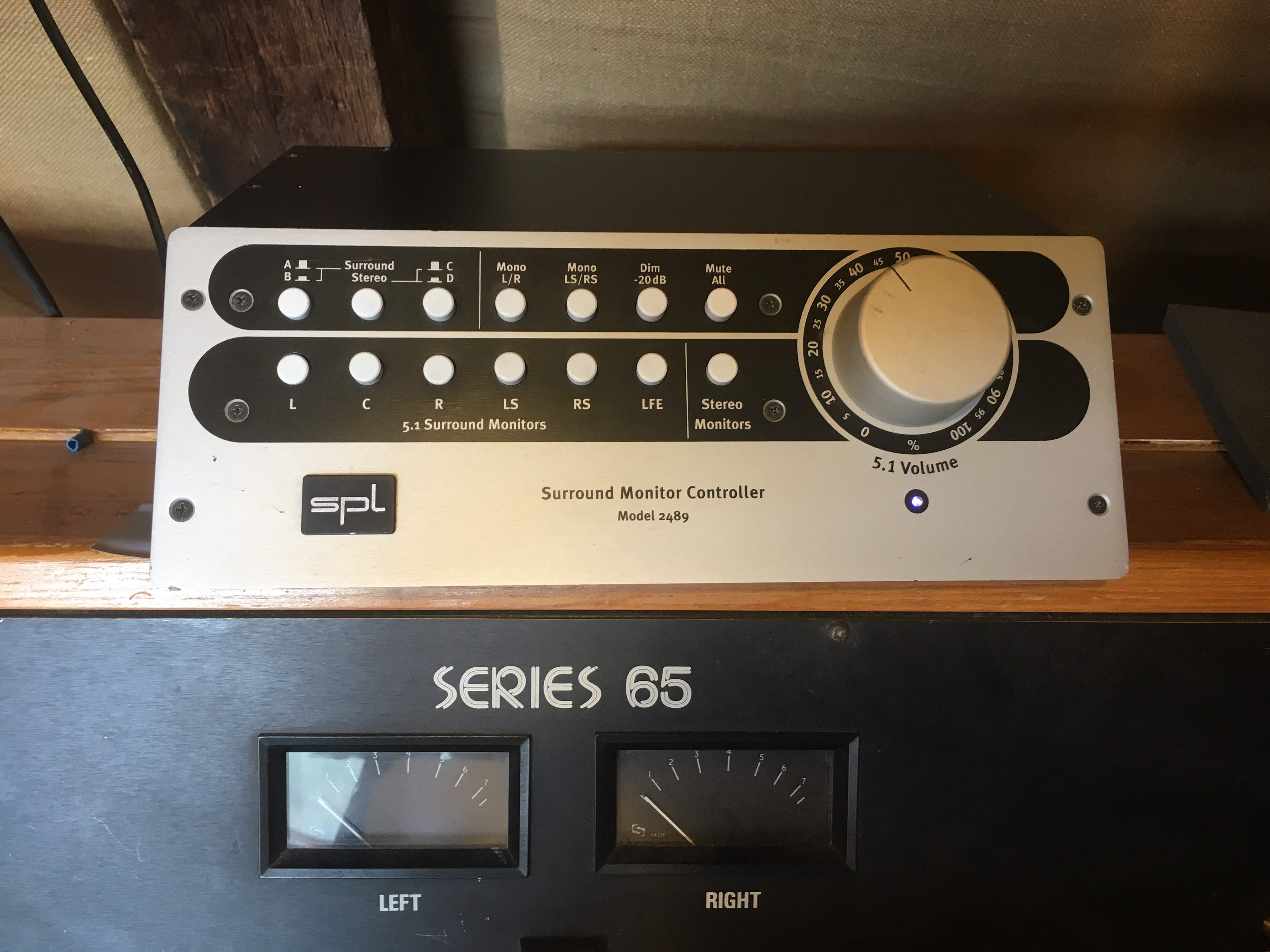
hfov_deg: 61.7
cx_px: 635
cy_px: 476
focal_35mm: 29
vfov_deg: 48.2
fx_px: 1064
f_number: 2.2
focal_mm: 4.15
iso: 80
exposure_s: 1/33
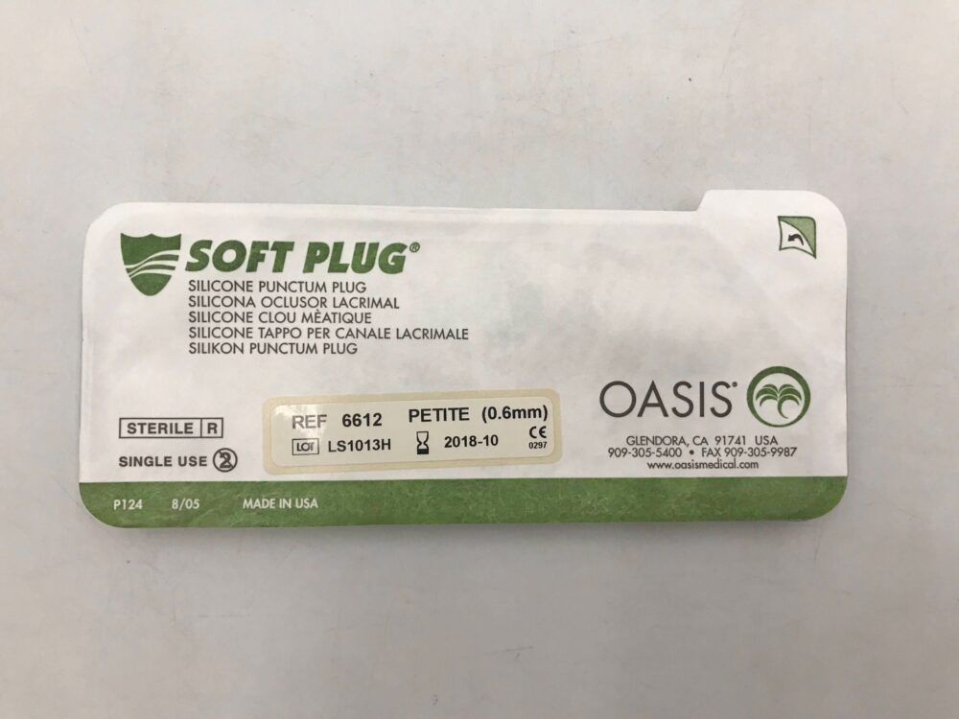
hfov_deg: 63.4
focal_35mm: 28
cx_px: 480
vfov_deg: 49.7
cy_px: 360
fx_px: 776
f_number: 1.8
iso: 20
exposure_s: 1/40
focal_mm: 3.99
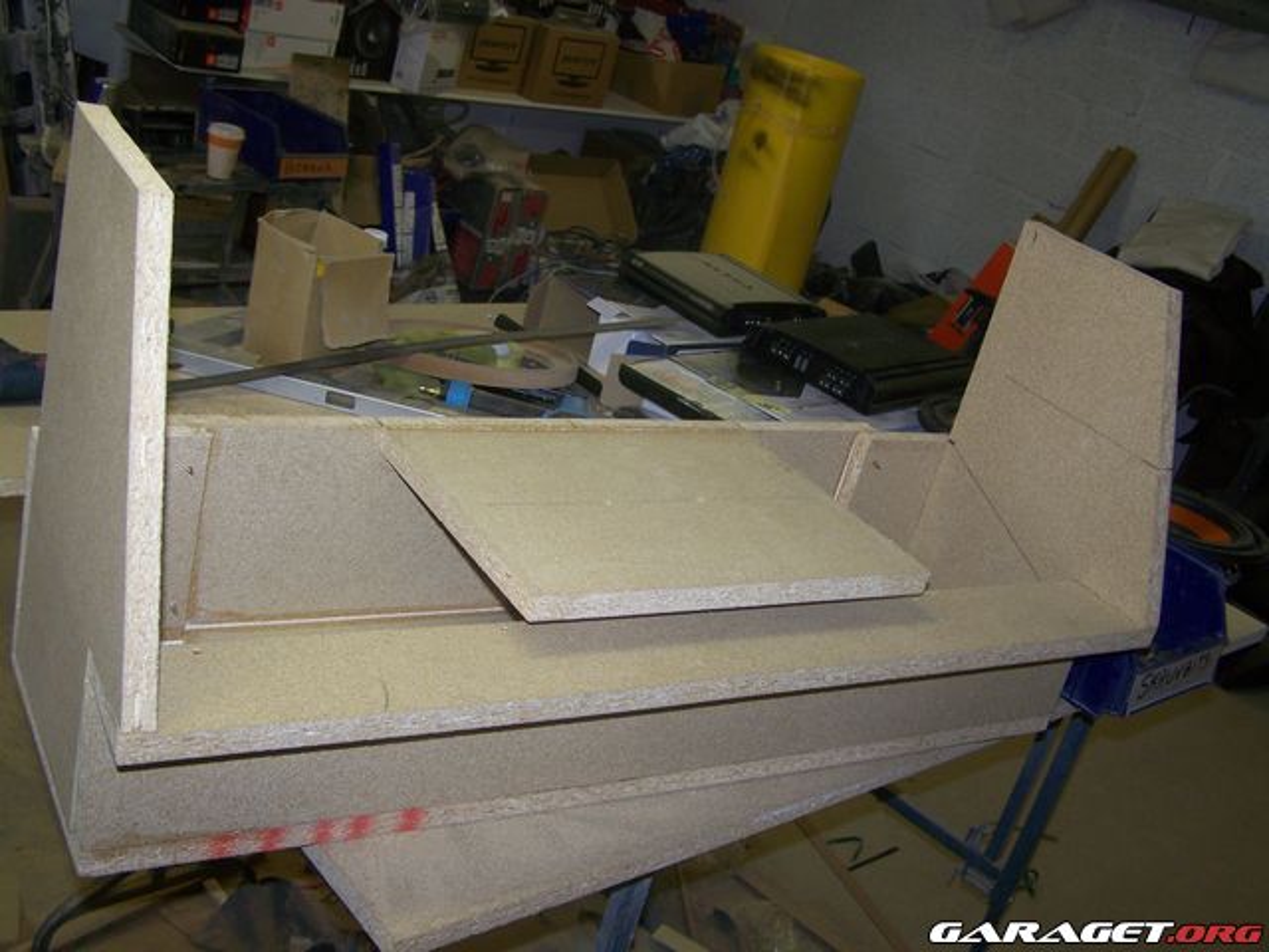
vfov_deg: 37.7
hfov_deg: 49.0
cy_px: 476
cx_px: 634
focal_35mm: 38
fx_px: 1393
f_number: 2.8
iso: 80
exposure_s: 1/60
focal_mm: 6.3
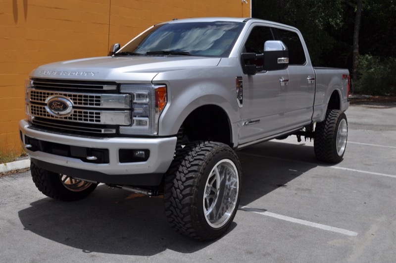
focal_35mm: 39
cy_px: 132
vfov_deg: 34.1
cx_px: 198
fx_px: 428
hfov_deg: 49.6
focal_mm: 26
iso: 200
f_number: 10
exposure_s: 1/400
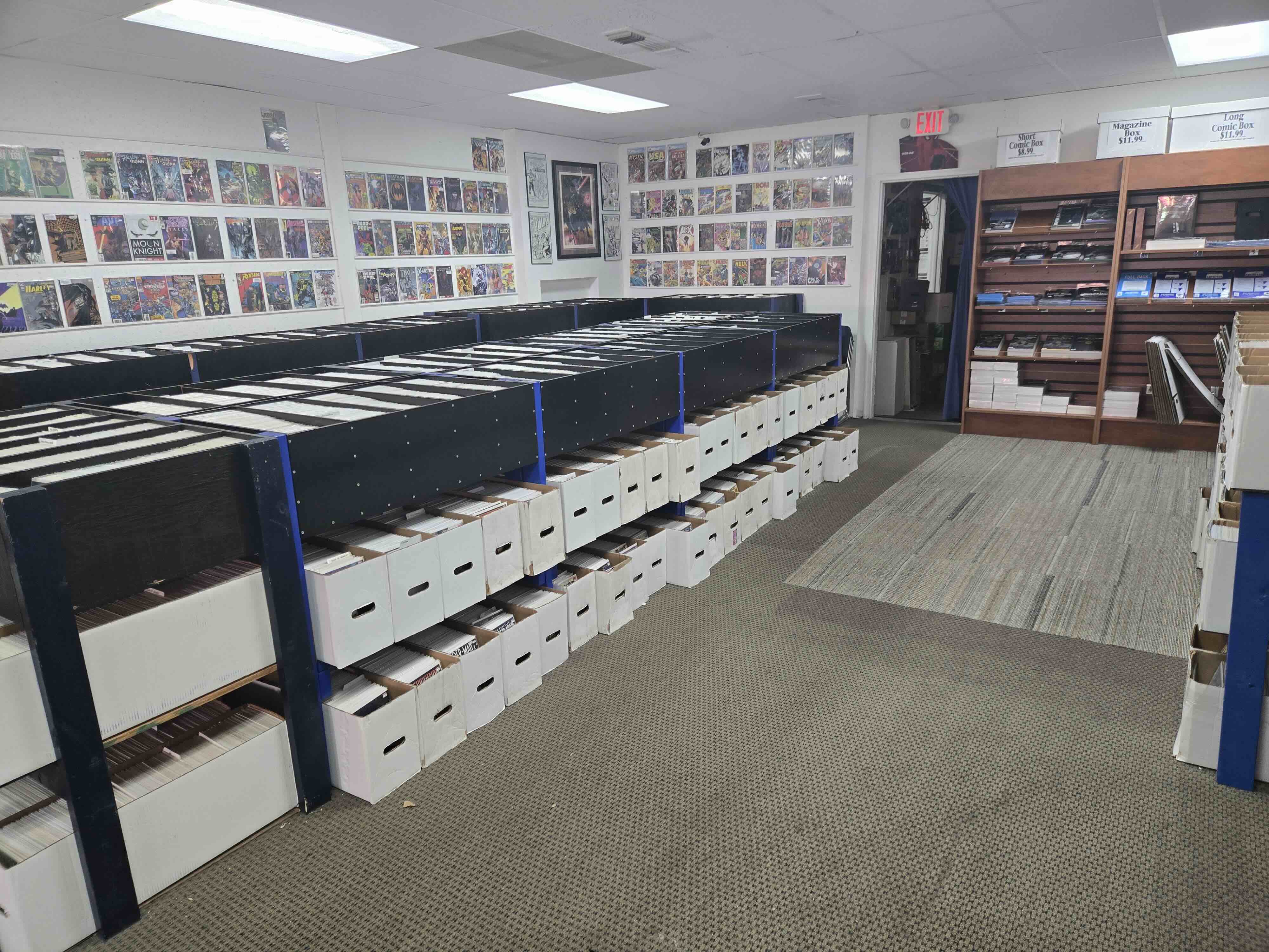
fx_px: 843
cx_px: 634
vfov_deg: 58.9
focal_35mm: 23
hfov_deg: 73.9
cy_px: 476
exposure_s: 1/60
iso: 100
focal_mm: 5.4
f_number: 1.8
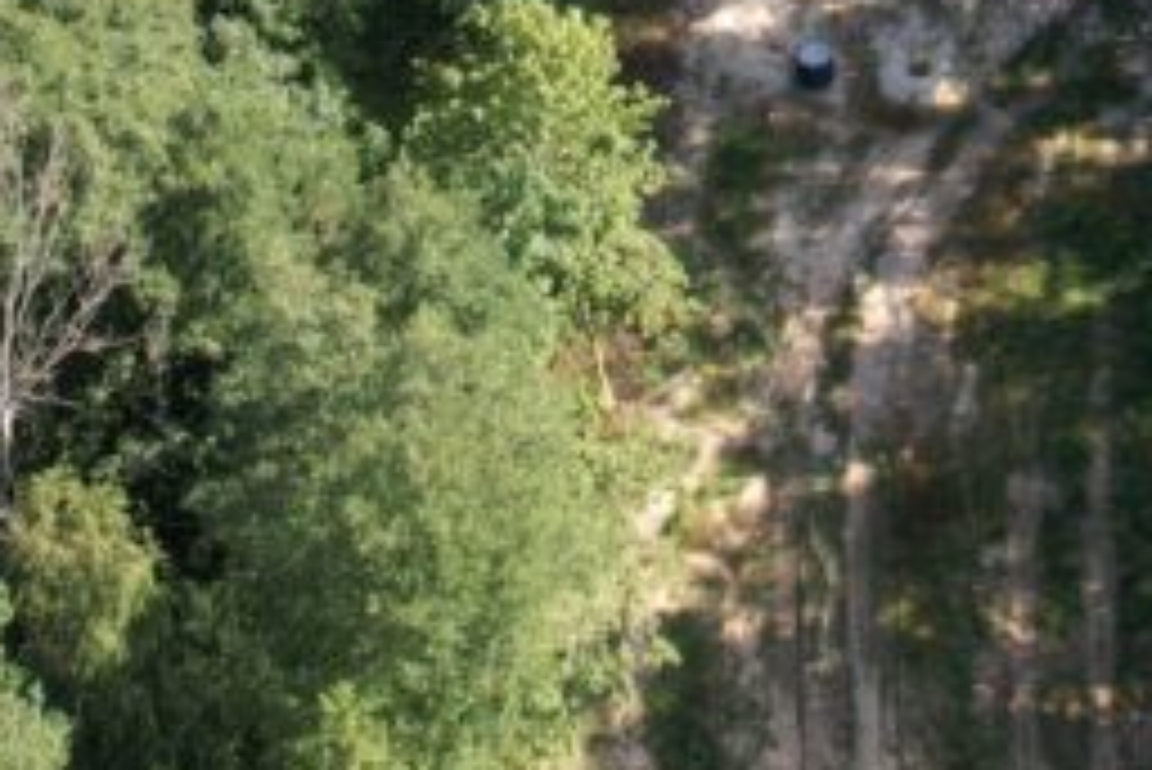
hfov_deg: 23.0
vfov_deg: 13.6
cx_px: 792
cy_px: -691
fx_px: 2817
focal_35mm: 88
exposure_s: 1/500
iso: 100
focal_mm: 8.38
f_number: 2.8
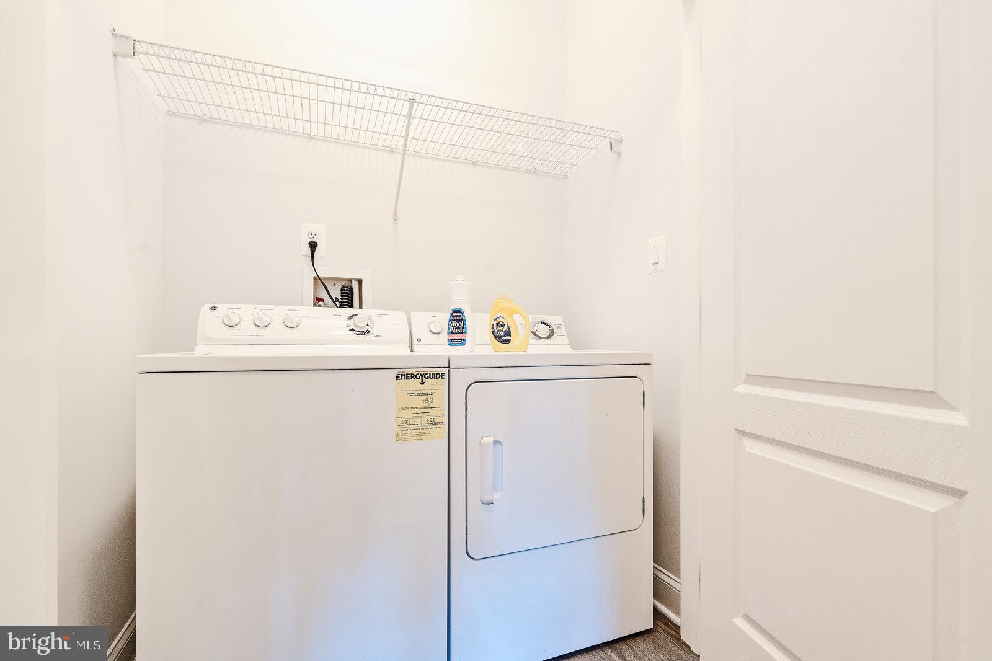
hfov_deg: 96.7
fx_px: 441
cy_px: 330
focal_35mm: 16
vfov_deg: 73.7
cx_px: 496
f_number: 8
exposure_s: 1/5
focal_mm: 16
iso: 400
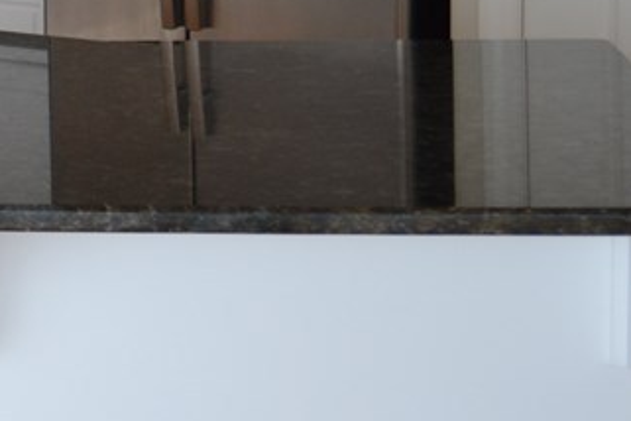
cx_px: -226
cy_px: -151
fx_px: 2313
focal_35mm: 132
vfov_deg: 10.1
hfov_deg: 14.7
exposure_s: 1/80
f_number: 4.5
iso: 400
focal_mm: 26
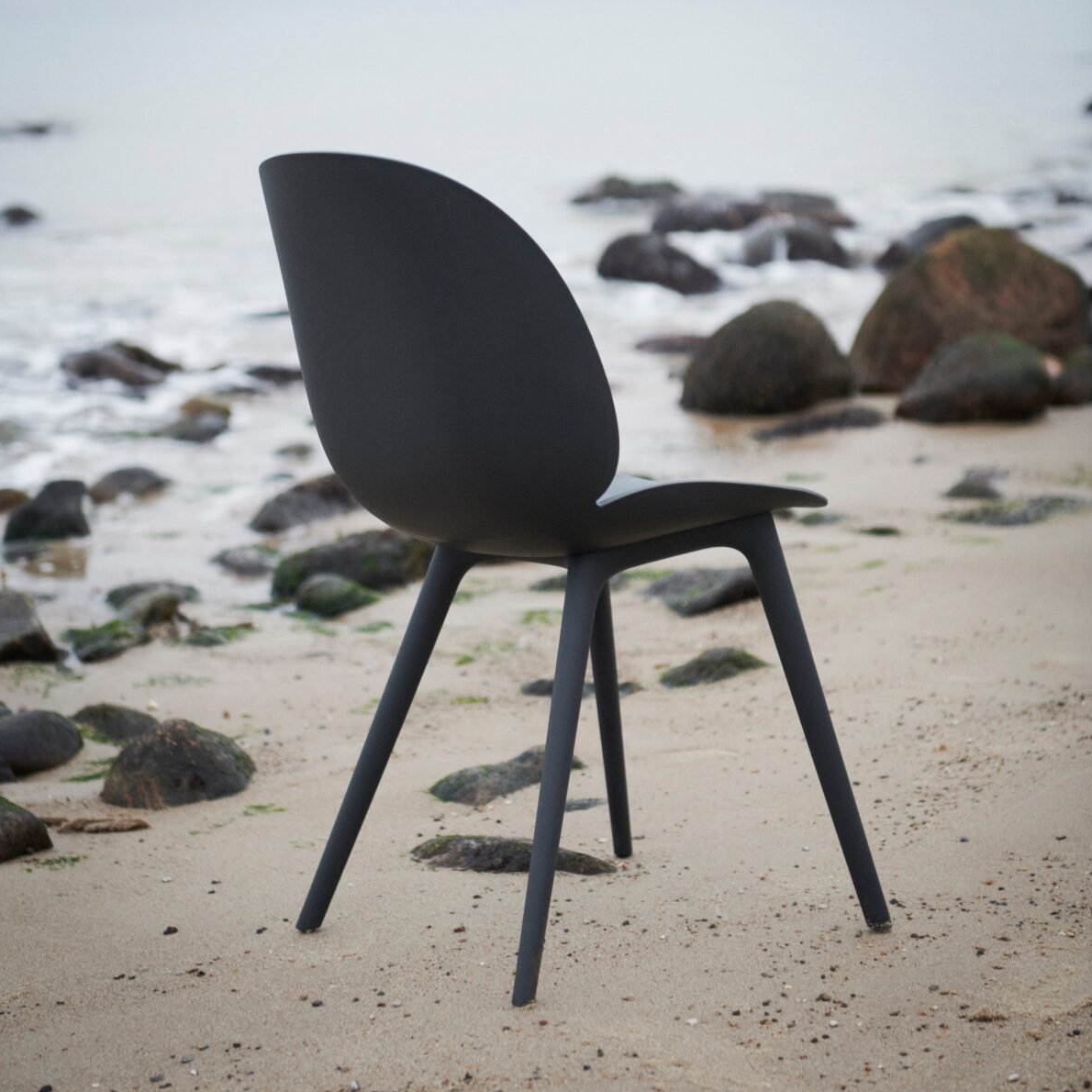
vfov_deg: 19.3
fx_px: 3212
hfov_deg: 19.3
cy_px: 429
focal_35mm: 90
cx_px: 545
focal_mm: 70
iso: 250
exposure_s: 1/250
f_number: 2.8
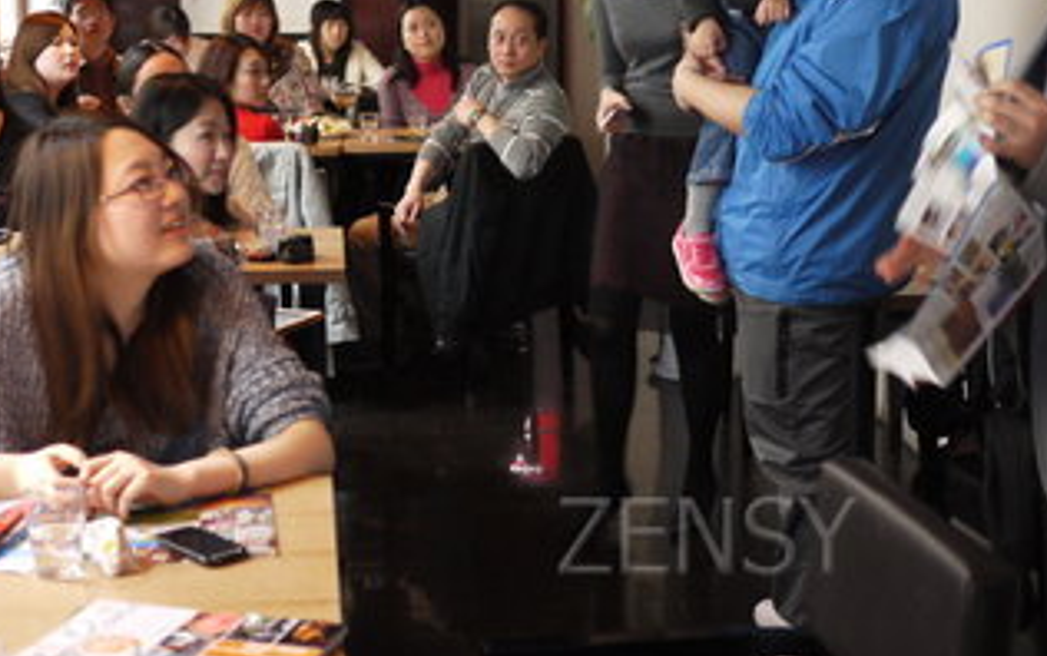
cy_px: 181
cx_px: 464
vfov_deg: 19.3
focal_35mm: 67
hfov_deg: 30.6
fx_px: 1913
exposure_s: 1/30
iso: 400
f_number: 1.7
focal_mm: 20
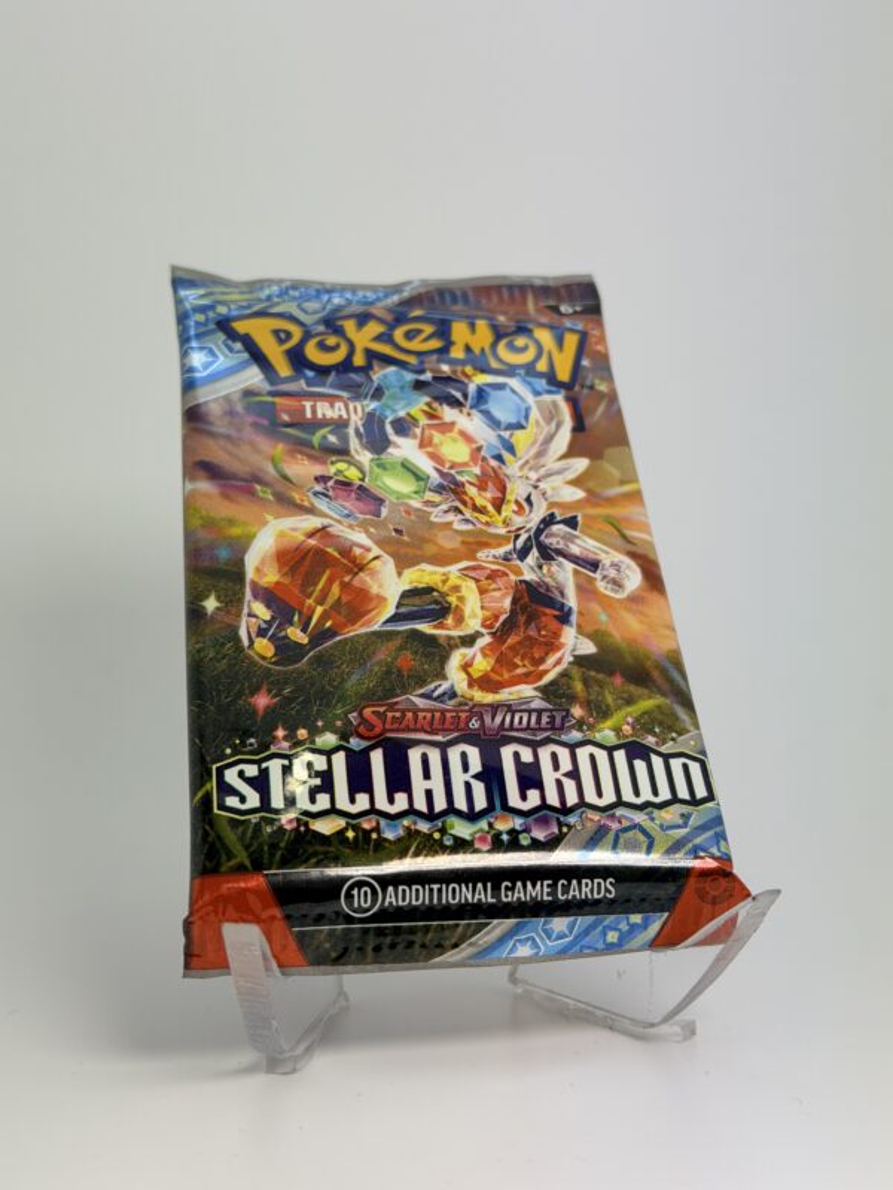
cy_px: 595
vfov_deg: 39.7
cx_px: 446
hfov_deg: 30.3
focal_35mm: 48
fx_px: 1651
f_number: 1.78
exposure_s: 1/828
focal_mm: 6.76
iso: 64
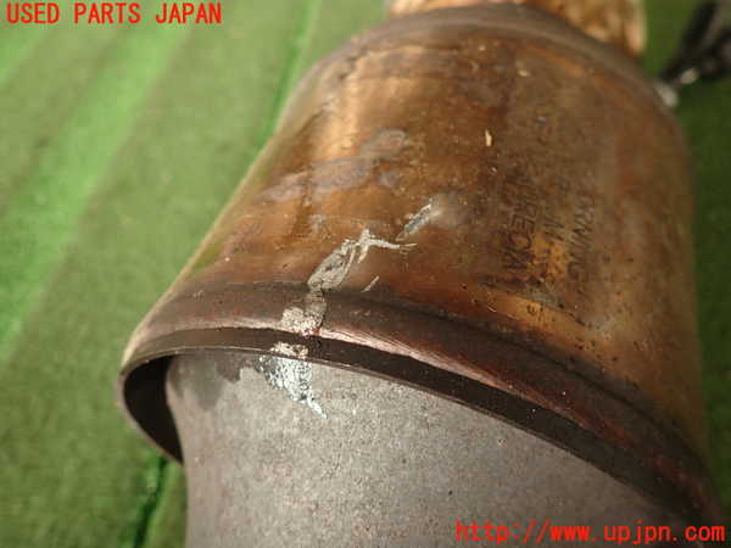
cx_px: 366
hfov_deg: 69.4
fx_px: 528
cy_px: 274
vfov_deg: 54.9
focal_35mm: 25
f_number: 2
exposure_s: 1/50
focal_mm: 4.5
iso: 200
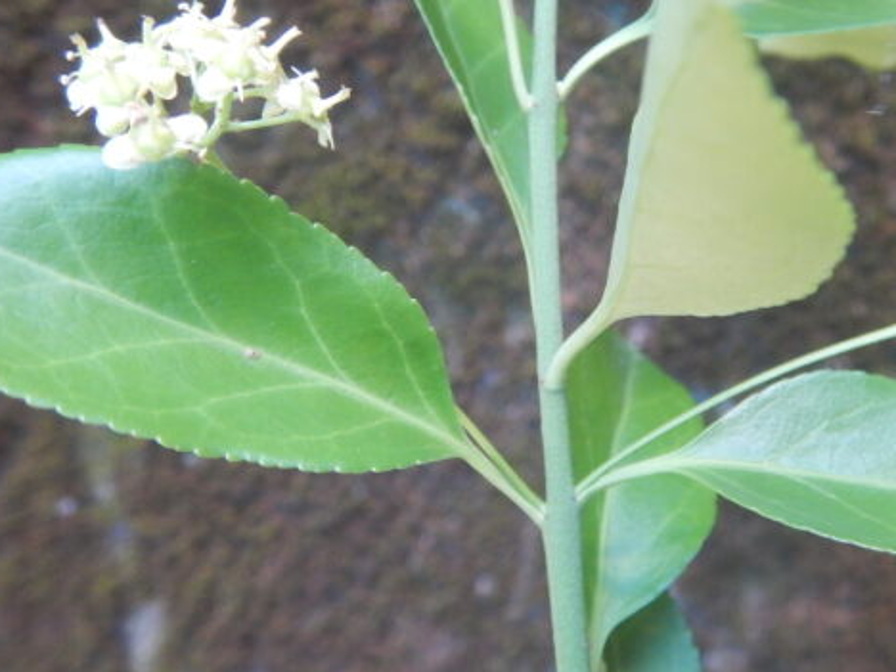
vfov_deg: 35.1
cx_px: 590
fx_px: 1061
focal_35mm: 41
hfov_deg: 45.2
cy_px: 299
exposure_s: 1/200
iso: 400
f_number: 2.8
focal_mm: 4.3
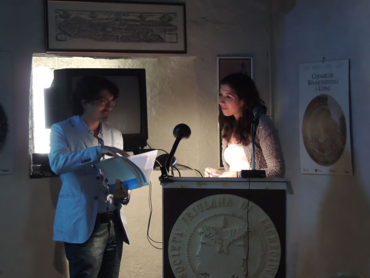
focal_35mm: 105
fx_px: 1122
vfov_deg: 14.1
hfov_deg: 18.7
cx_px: 185
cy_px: 139
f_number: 4.2
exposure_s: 1/15
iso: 900
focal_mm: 18.7
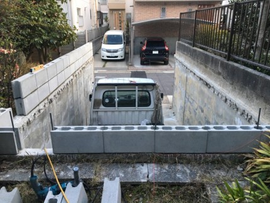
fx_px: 226
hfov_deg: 61.6
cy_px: 102
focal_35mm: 29
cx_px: 135
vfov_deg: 48.3
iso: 40
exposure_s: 1/30
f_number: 2.2
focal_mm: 4.15
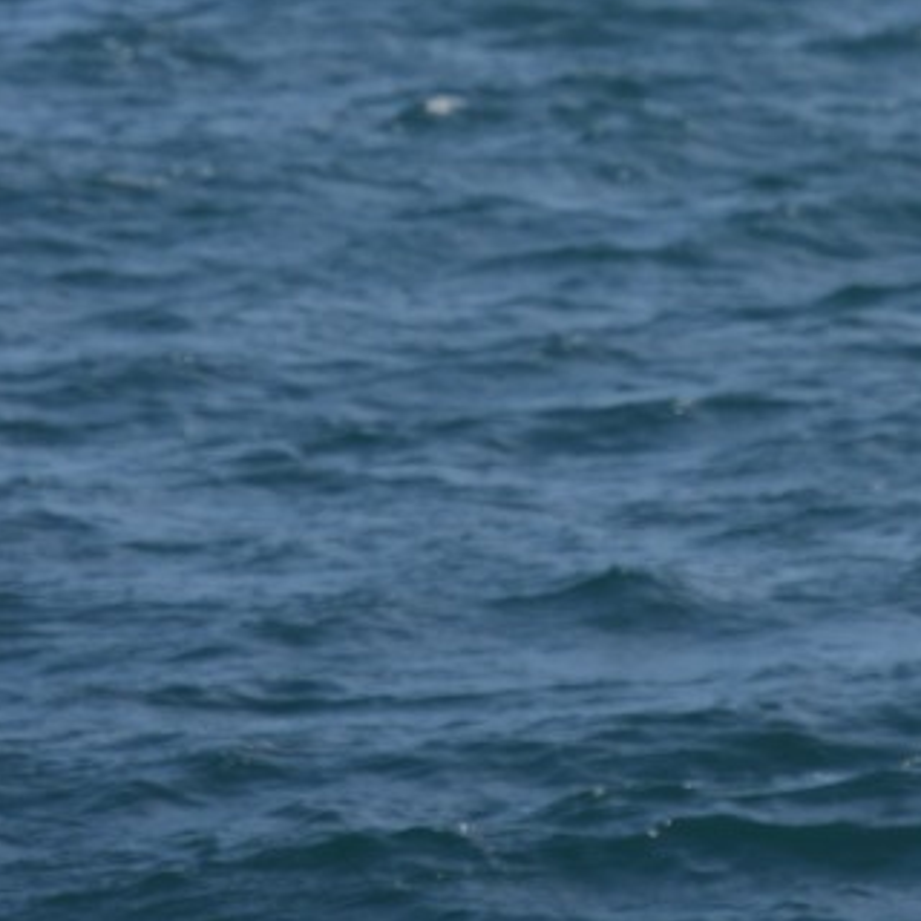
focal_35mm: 860
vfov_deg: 2.0
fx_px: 25887
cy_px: -40
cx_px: 702
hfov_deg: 2.0
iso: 200
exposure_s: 1/1600
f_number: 5.6
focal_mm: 200
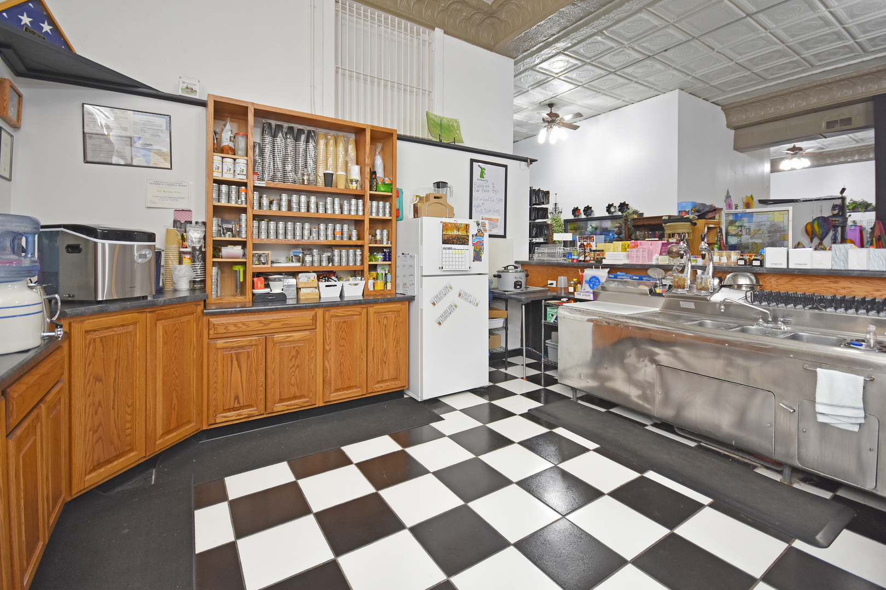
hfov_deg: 100.4
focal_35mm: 15
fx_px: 369
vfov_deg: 77.3
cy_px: 295
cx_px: 443
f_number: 4
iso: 400
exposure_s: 1/60
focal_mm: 10
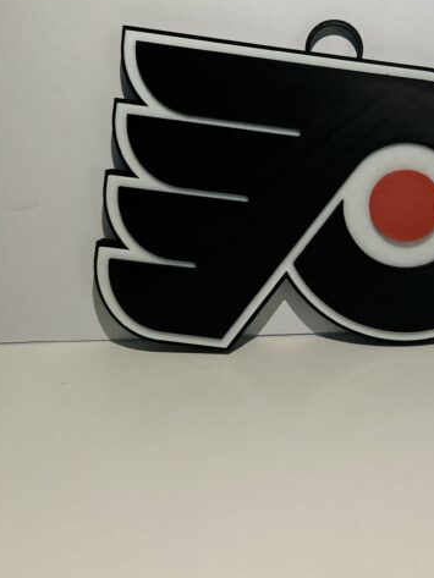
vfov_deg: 41.9
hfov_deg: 32.3
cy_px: 158
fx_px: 735
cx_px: 320
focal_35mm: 44
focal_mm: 5.7
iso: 250
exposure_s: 1/60
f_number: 1.5
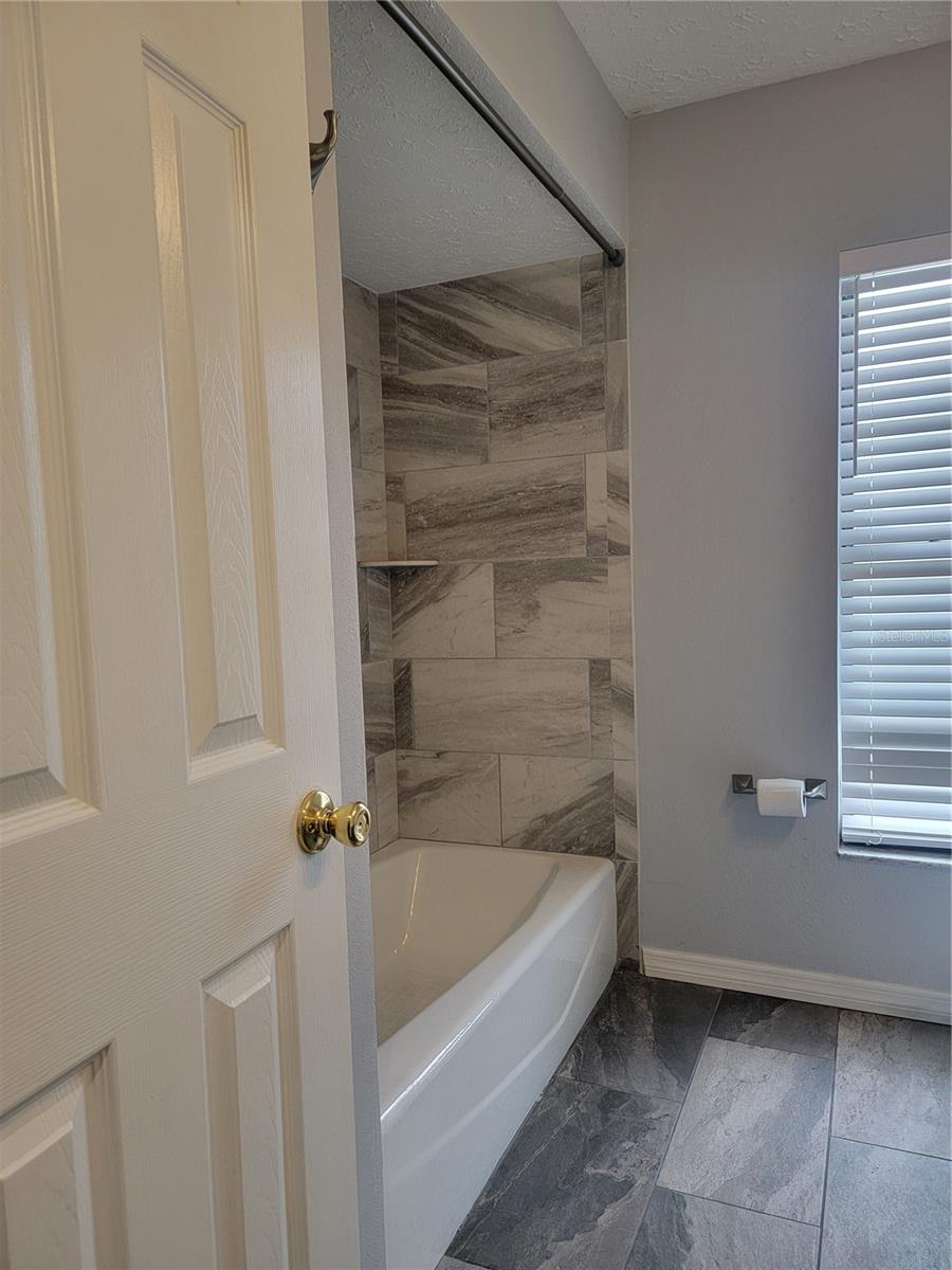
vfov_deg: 71.6
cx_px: 476
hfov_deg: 56.8
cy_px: 635
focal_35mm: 24
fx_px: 880
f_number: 1.8
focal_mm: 6.7
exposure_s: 1/120
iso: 160
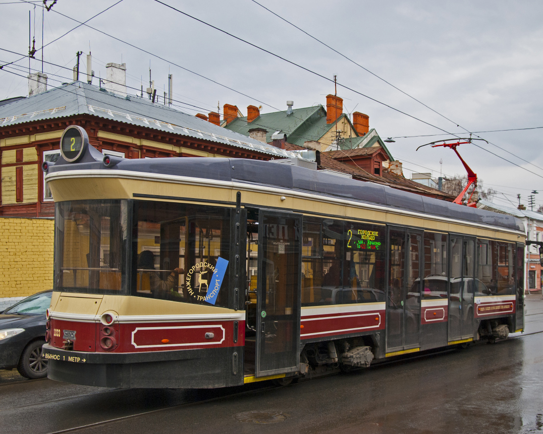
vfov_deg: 35.2
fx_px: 684
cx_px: 300
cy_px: 216
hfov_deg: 43.2
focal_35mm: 43
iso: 200
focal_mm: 25
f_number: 4
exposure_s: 1/640
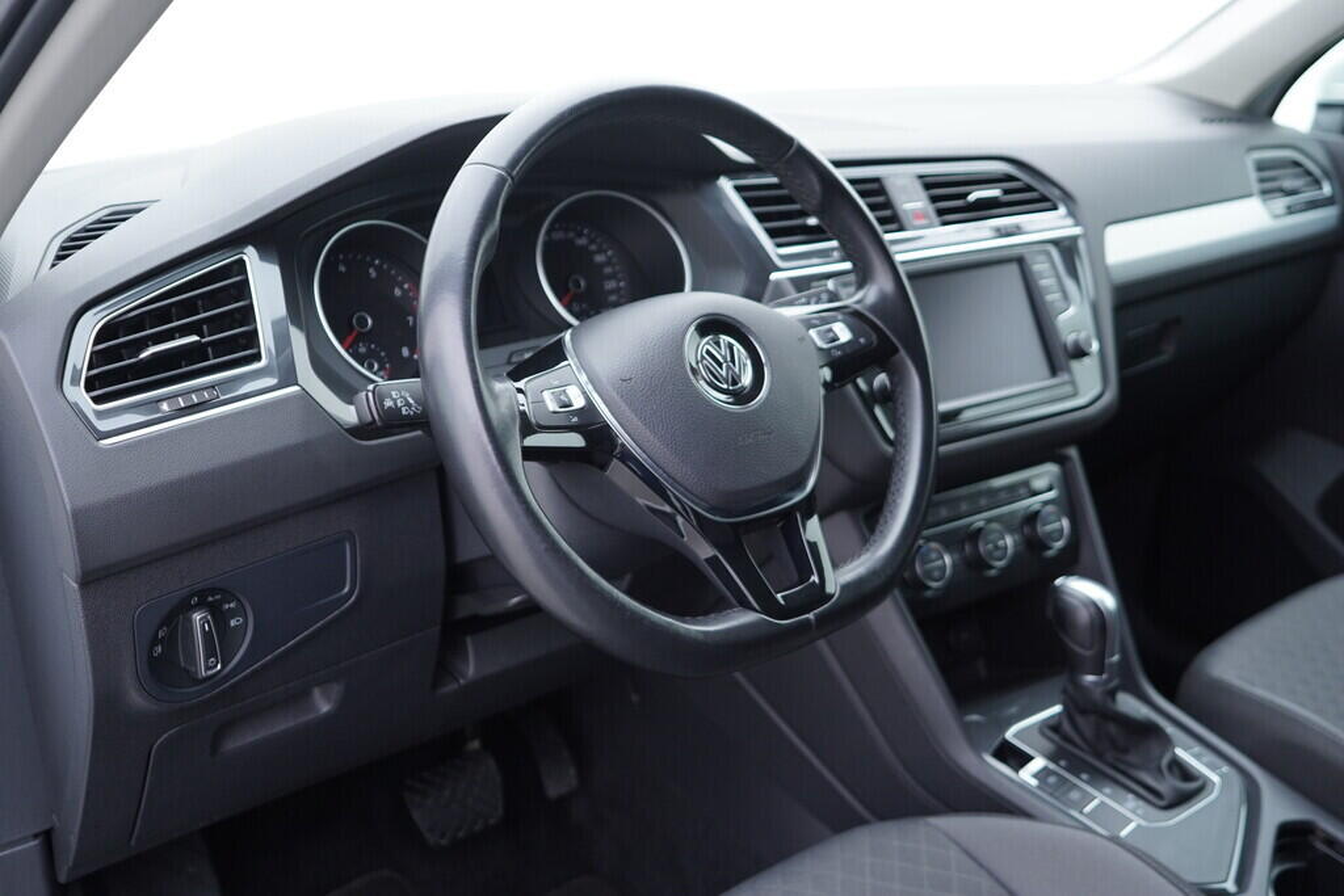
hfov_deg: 53.1
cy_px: 448
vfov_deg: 36.9
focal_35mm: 36
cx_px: 672
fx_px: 1344
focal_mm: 24
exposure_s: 1/40
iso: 250
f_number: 2.8
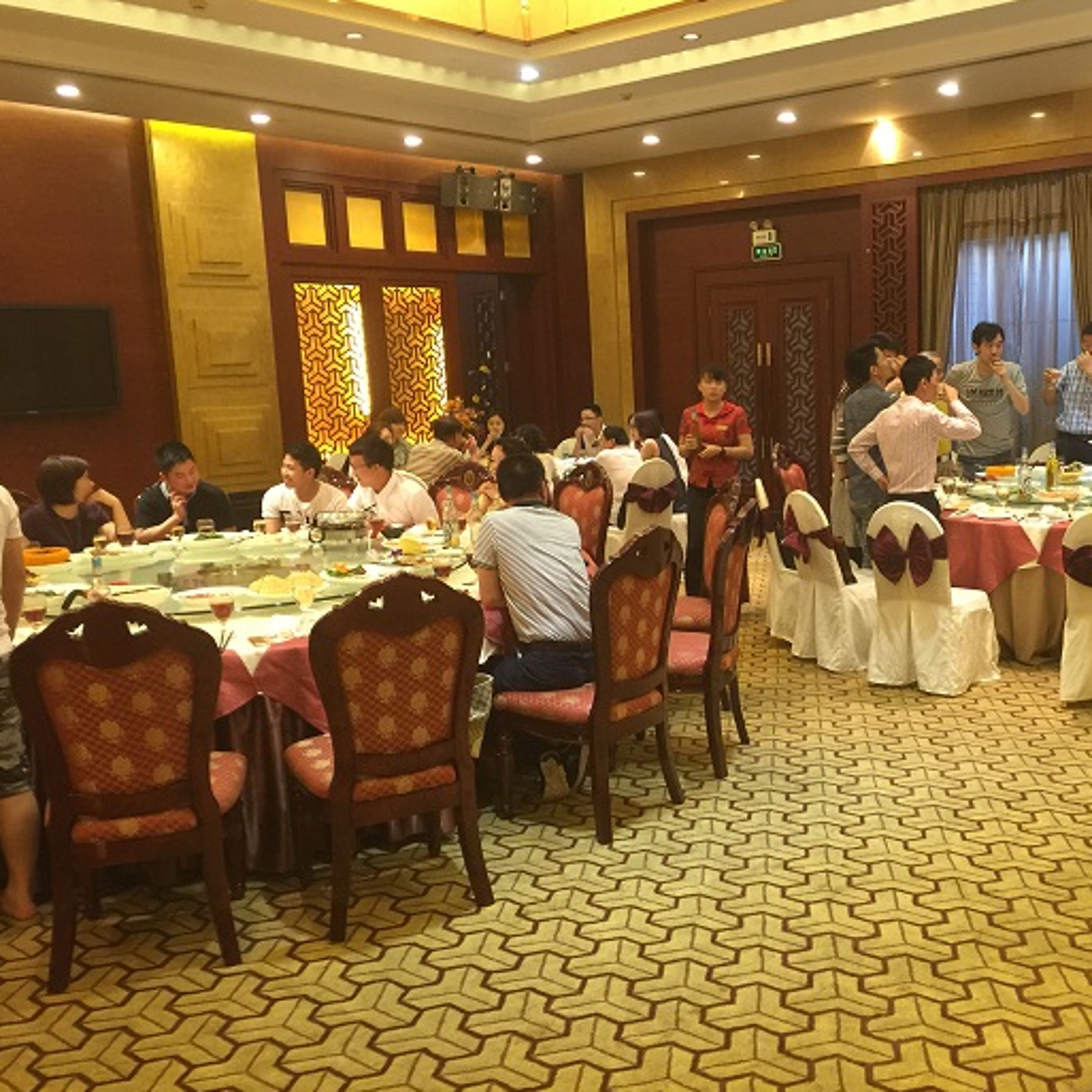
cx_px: 734
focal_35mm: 35
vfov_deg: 47.2
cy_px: 540
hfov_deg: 46.4
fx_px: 1249
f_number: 2.2
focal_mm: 4.15
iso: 125
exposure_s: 1/17
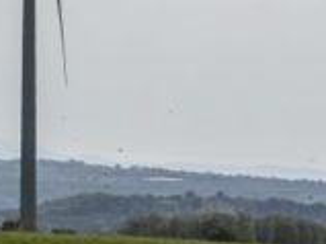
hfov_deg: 3.9
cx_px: 535
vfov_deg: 2.9
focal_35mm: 504
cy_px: 145
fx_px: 4743
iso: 320
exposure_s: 1/125
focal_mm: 120
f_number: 32
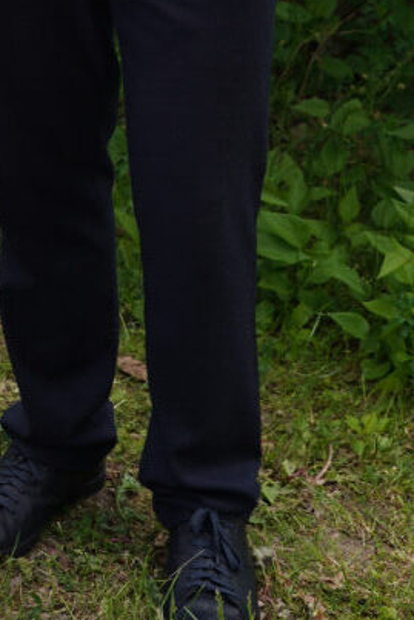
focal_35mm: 113
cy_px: -228
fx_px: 1947
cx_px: -162
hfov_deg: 11.7
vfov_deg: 16.9
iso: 160
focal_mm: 35
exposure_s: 1/200
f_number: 5.6
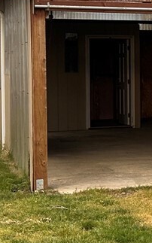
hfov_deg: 9.2
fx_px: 835
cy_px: 84
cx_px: 380
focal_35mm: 126
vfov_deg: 16.5
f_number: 1.78
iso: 80
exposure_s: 1/538
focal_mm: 6.86
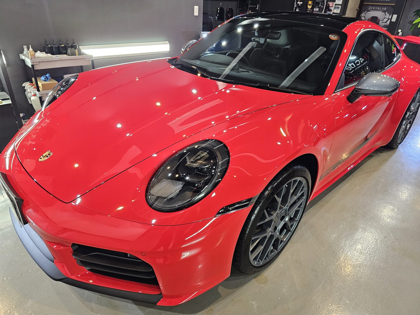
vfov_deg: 58.9
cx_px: 210
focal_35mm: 23
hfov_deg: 73.9
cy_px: 158
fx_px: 279
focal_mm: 6.3
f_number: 1.7
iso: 400
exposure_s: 1/100
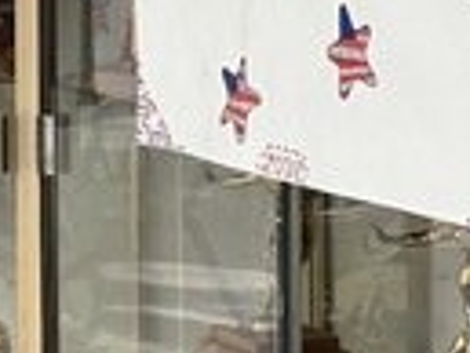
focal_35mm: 191
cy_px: -69
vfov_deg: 7.7
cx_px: -302
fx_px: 2596
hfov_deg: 9.9
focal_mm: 6.76
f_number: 1.78
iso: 160
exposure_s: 1/60
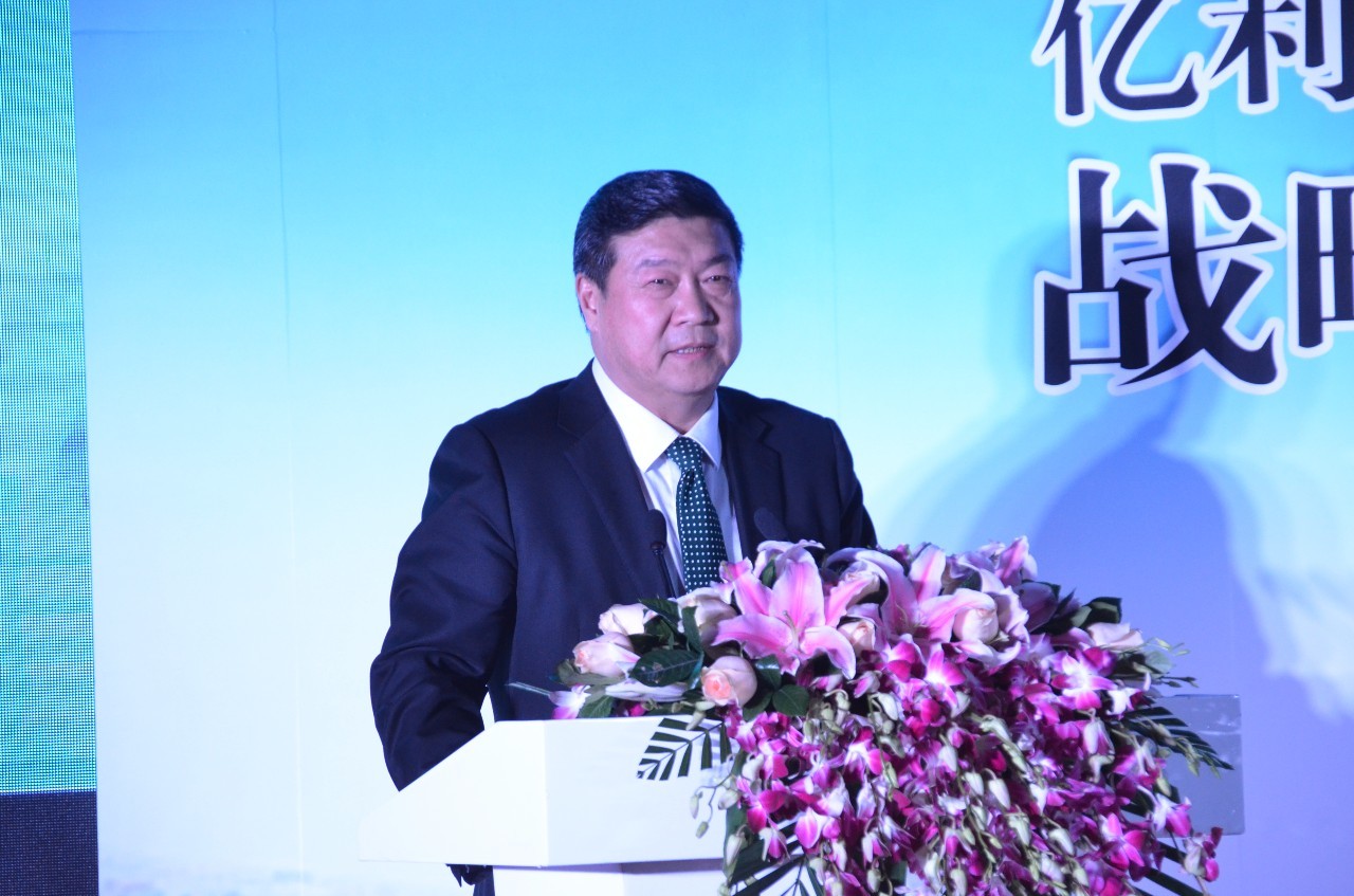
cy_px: 448
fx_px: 7598
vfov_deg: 6.7
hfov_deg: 10.2
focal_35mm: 202
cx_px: 677
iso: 2000
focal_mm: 135
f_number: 6
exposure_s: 1/250
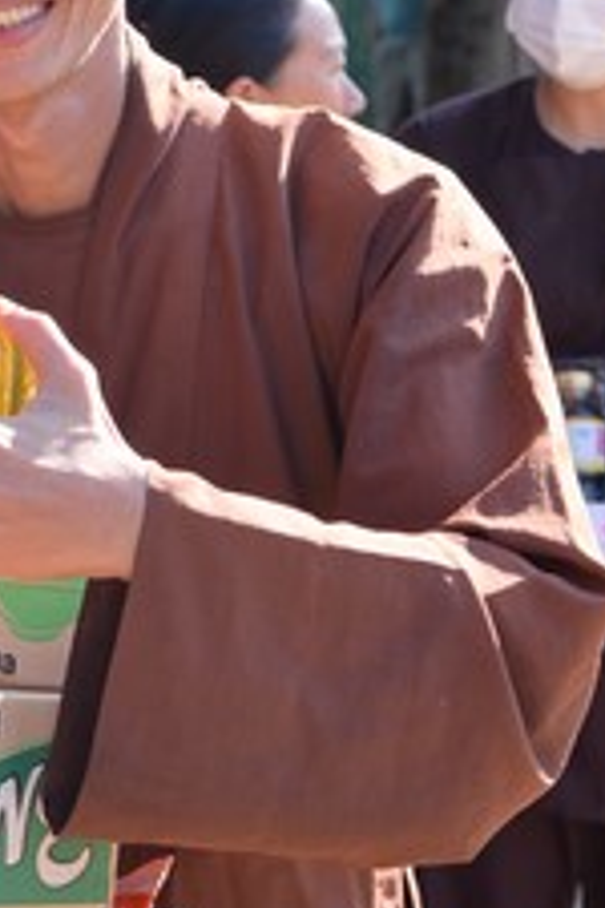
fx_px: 3781
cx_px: -202
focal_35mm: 150
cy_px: 274
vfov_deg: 13.7
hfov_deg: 9.0
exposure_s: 1/125
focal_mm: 52
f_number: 6.3
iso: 100
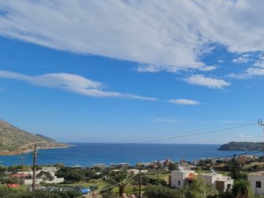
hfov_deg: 52.1
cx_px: 264
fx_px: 206
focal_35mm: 27
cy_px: 151
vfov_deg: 49.1
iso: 50
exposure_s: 1/2184
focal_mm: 1.8
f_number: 2.2
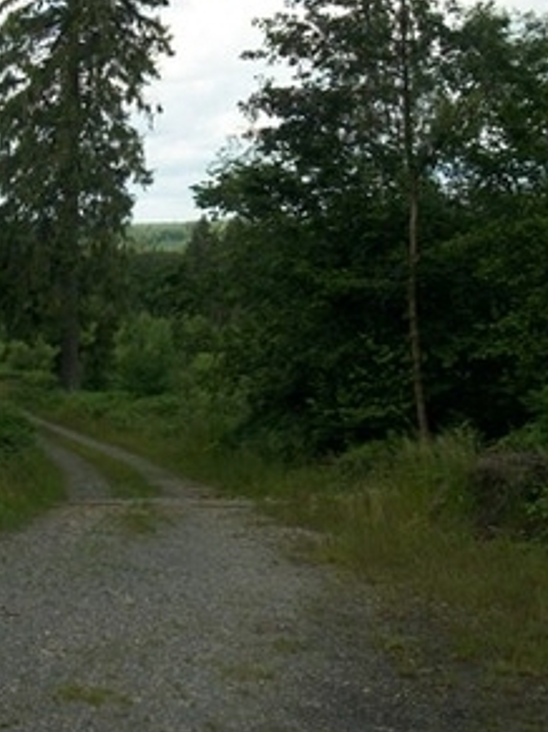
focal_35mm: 66
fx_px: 1394
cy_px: 194
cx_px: 111
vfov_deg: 29.0
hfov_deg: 22.0
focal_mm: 5.7
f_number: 8.8
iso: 80
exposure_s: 1/100
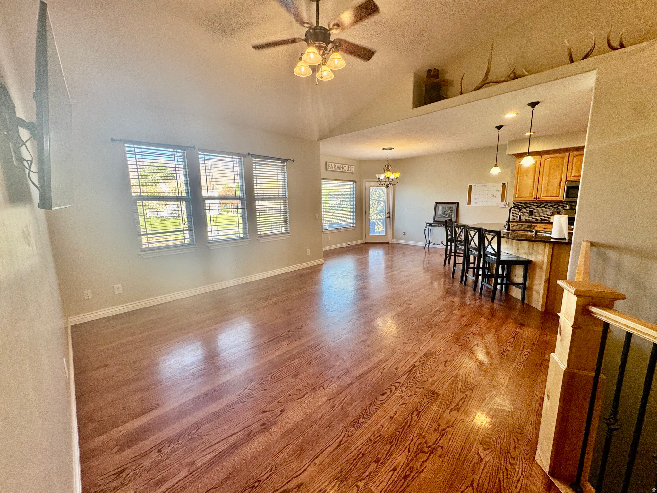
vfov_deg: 85.7
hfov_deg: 102.1
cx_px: 328
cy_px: 246
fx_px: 266
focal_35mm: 14
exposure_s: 1/120
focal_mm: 2.22
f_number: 2.2
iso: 125
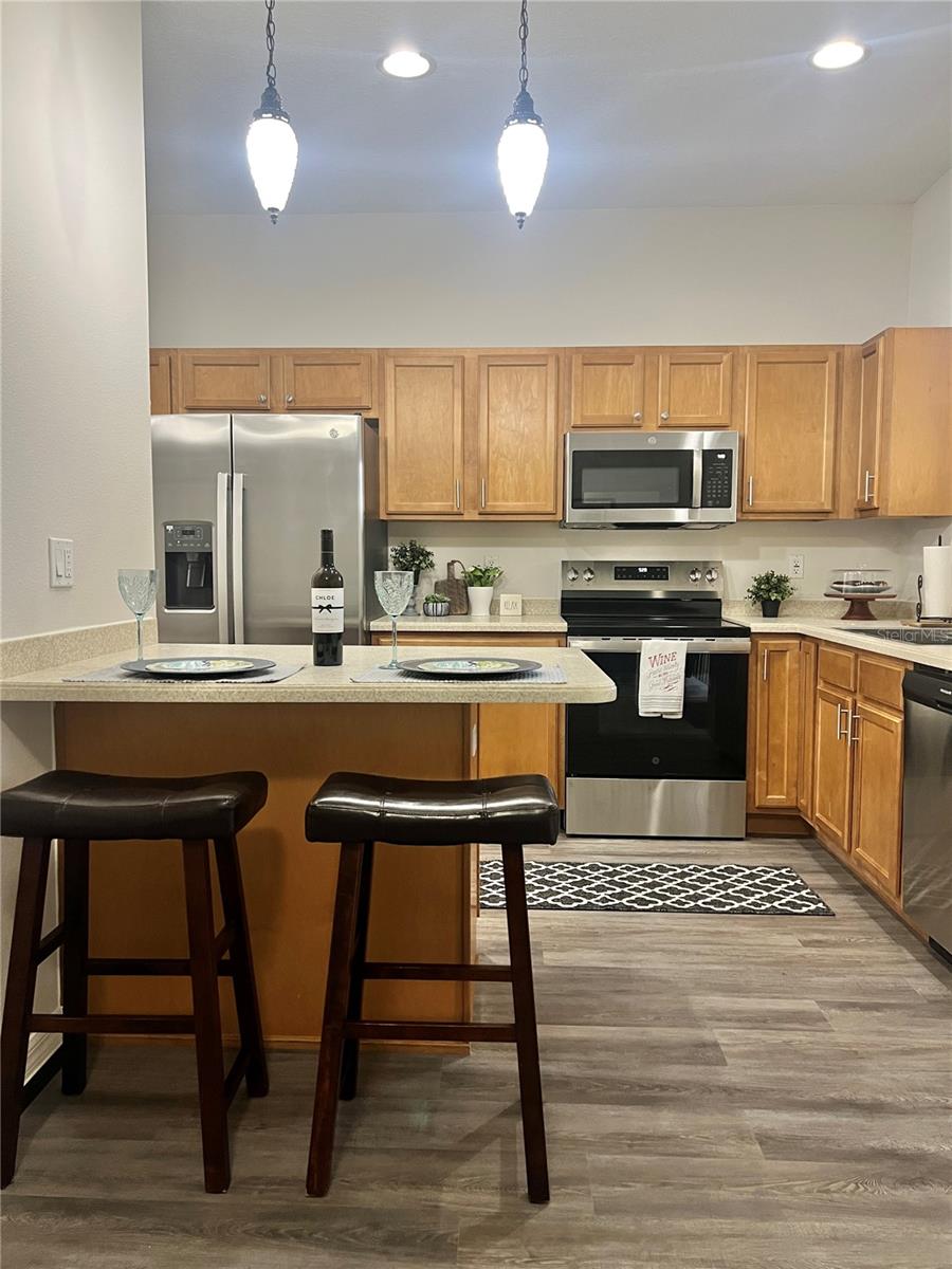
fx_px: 953
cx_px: 476
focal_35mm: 26
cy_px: 634
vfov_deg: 67.3
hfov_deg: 53.1
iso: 125
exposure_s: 1/60
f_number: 1.5
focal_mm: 5.7
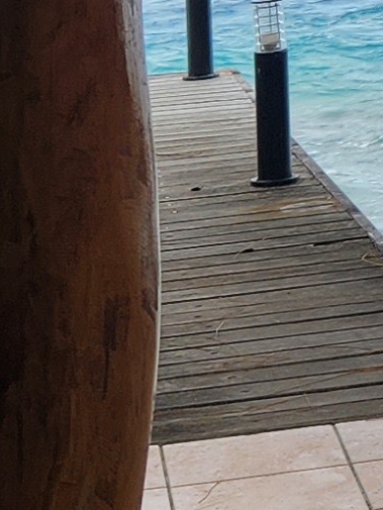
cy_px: -414
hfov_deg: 7.4
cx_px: 1029
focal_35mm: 182
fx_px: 2684
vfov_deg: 10.2
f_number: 1.8
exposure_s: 1/836
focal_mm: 5.4
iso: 20
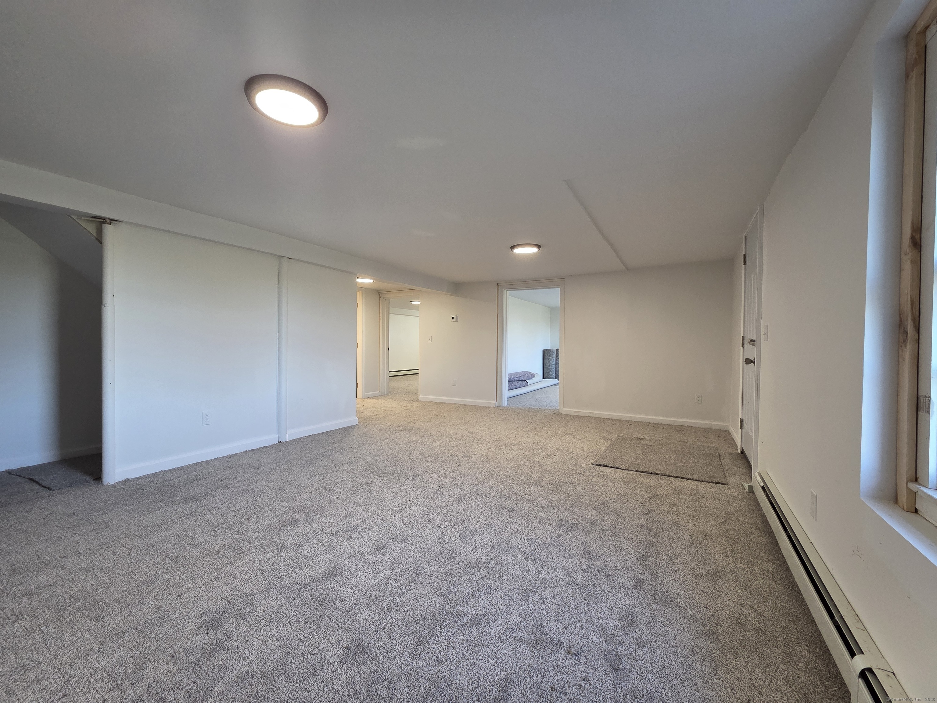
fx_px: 352
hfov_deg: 106.2
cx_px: 468
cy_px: 352
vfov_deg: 89.9
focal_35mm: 13
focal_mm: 2.2
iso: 250
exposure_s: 1/60
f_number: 2.2
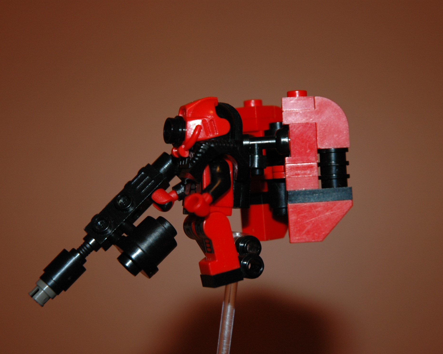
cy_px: 177
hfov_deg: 16.2
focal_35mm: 119
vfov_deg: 13.0
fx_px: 1560
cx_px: 228
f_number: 4.5
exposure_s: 1/60
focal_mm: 70
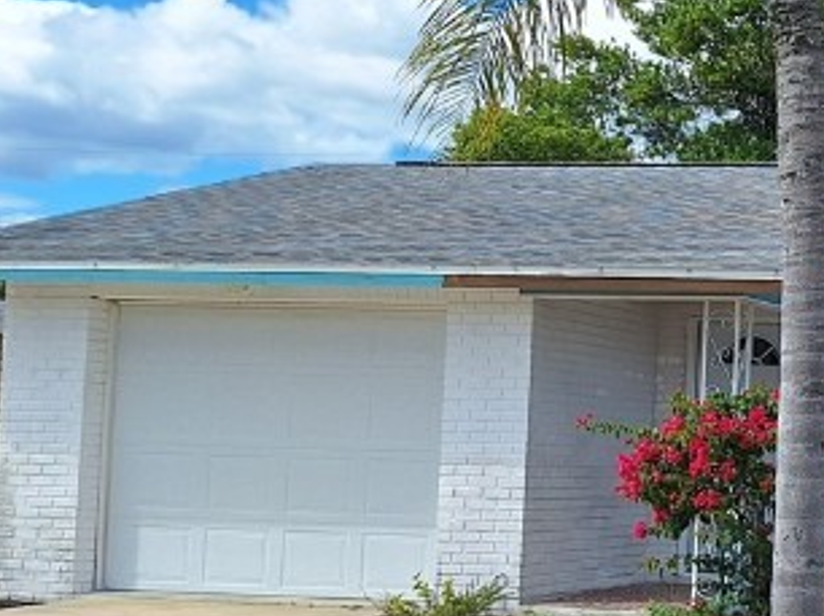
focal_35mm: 77
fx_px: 1831
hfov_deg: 22.3
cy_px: 331
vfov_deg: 19.1
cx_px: 1115
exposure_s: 1/3175
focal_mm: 5.54
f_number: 1.8
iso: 40
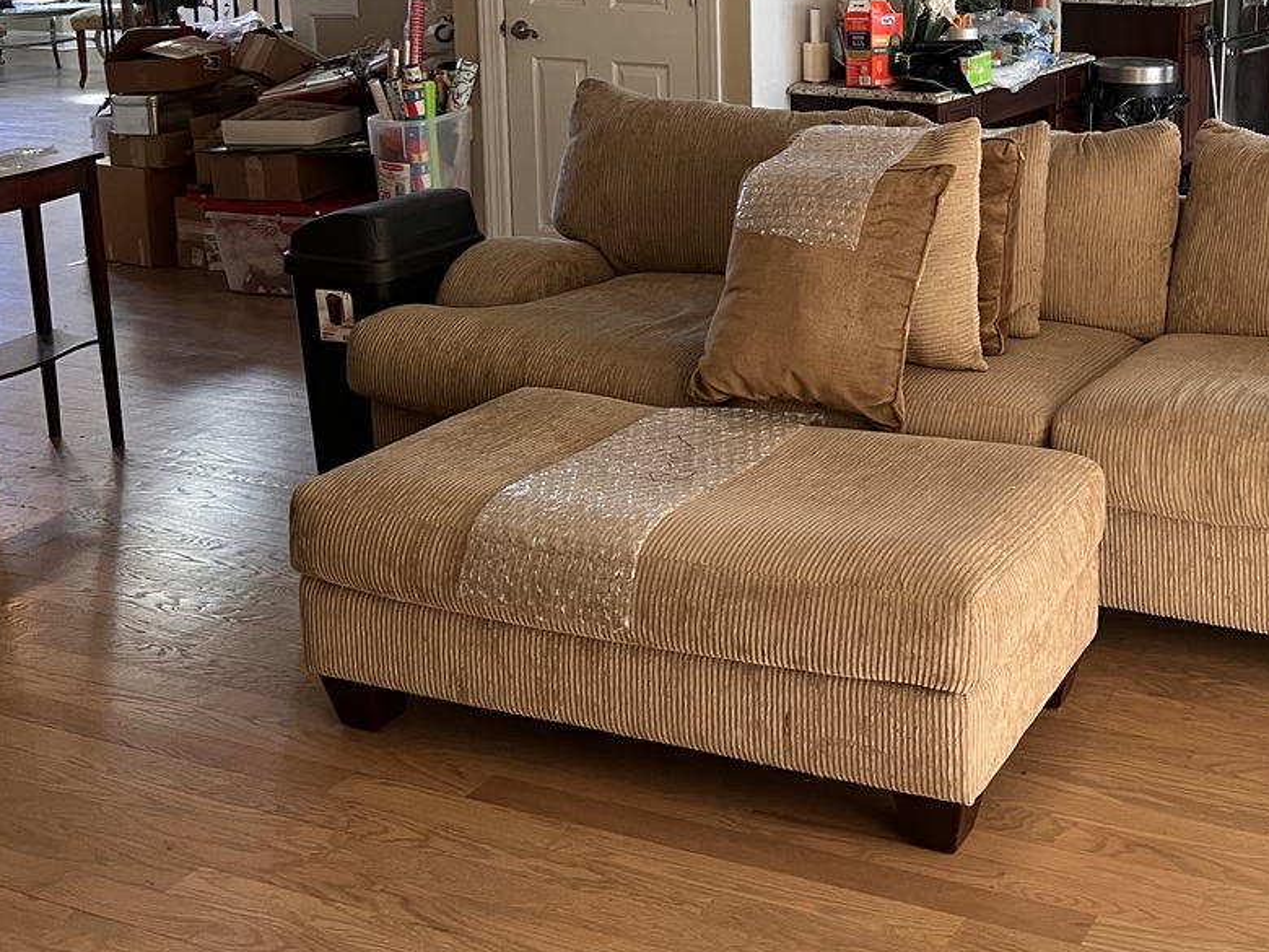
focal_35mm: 48
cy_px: 164
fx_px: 1760
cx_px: 1002
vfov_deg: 29.4
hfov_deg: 38.3
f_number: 1.5
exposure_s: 1/84
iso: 125
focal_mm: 5.7
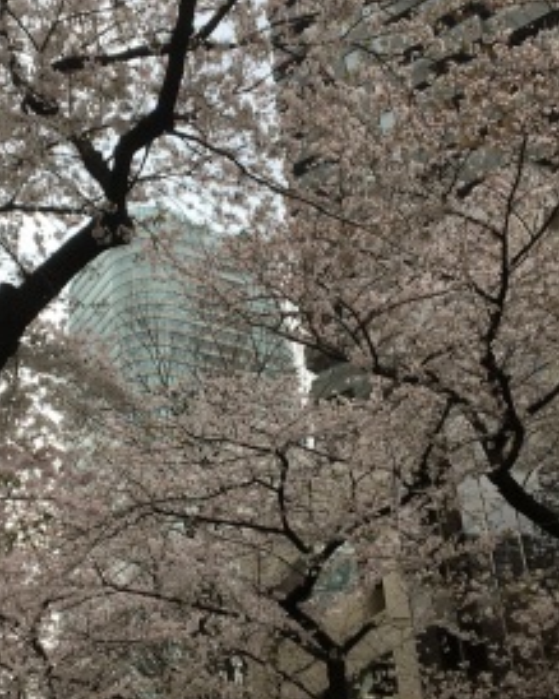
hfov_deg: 24.4
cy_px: 355
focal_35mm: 62
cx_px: 179
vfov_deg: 30.5
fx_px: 1283
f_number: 2.2
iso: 25
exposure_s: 1/371
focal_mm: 4.15
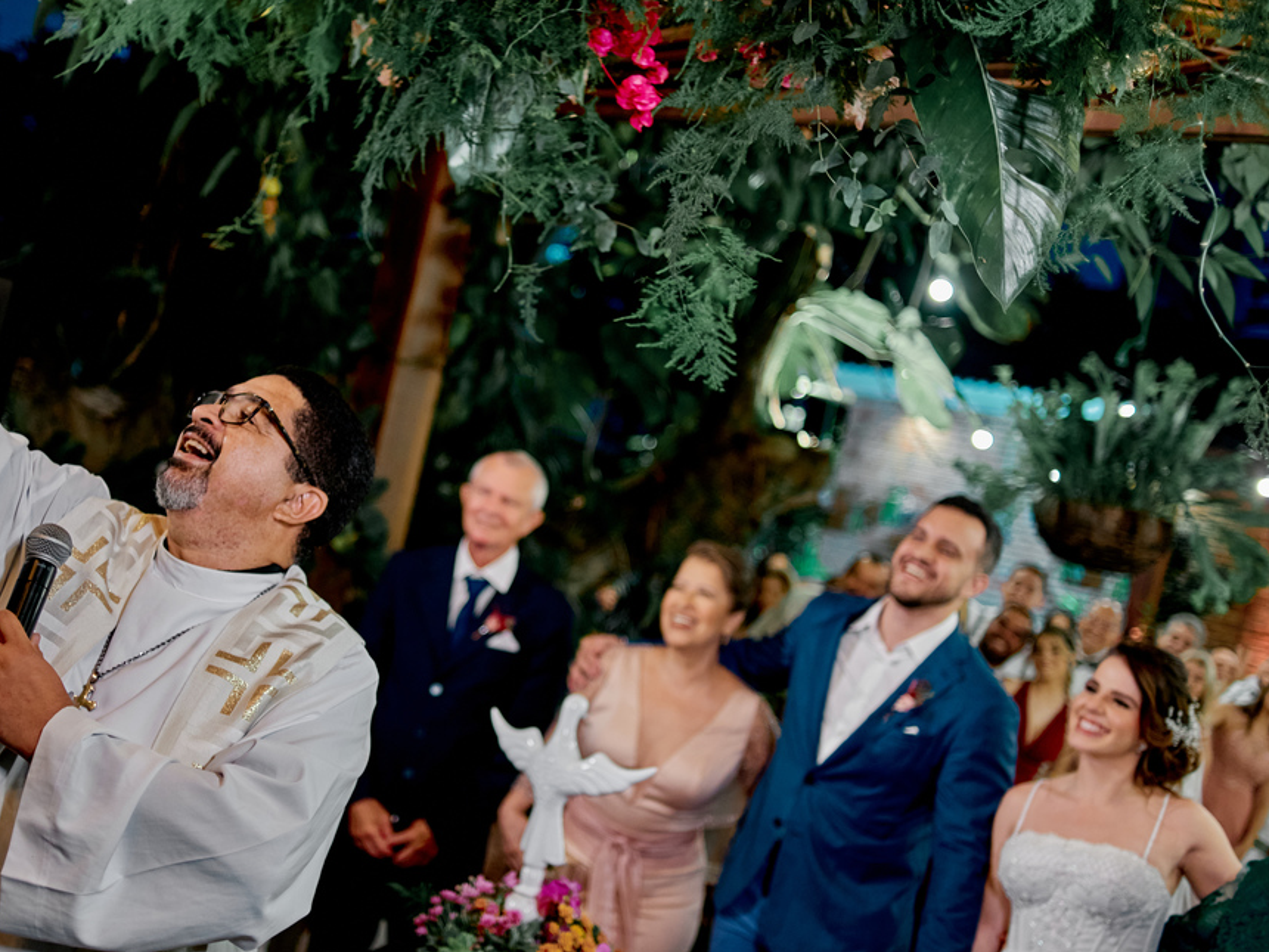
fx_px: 1723
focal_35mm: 47
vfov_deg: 30.9
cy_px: 500
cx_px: 480
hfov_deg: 40.2
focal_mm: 35
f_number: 2
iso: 500
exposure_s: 1/125
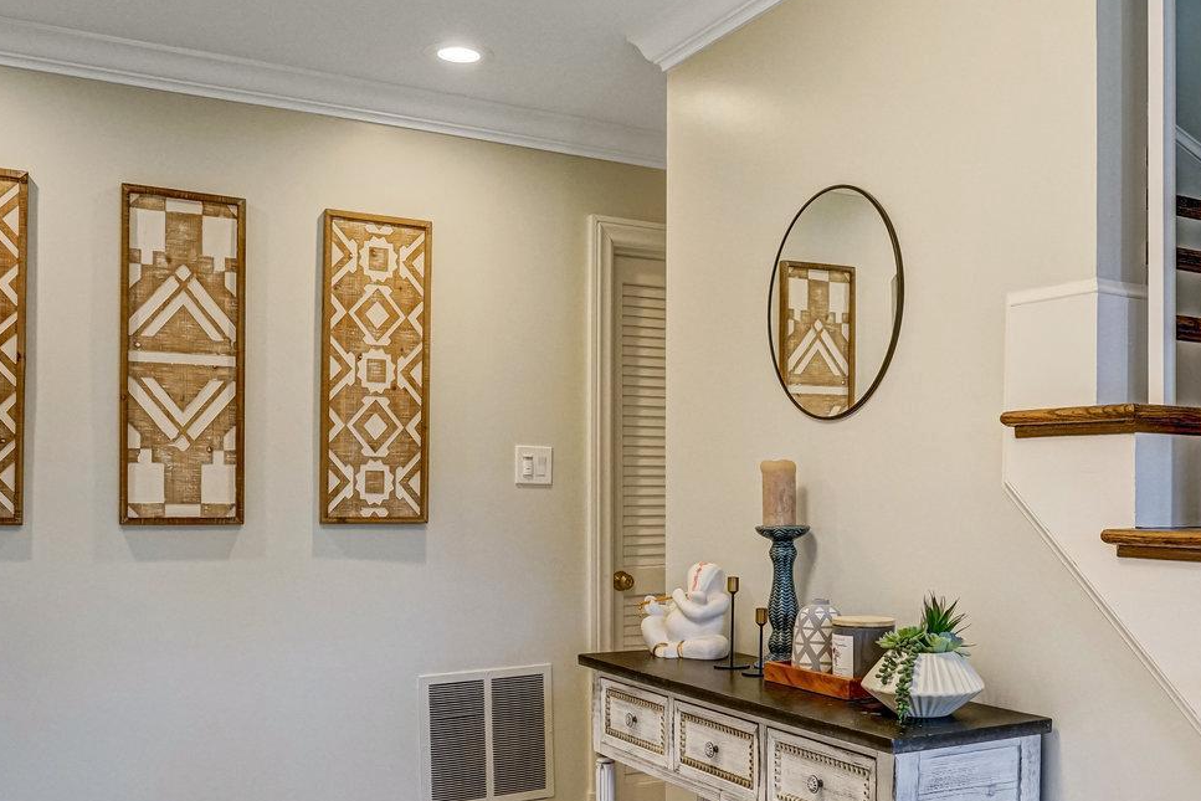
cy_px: 515
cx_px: 802
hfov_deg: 52.1
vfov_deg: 36.6
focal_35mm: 36
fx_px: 1201
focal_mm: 17
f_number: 8
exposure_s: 1/60
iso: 1250
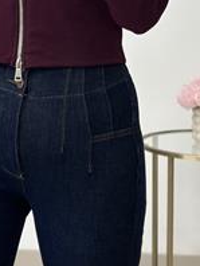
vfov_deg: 15.0
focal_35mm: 129
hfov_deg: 11.5
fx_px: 992
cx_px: 42
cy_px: -9
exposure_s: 1/227
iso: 80
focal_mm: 6.86
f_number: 1.78
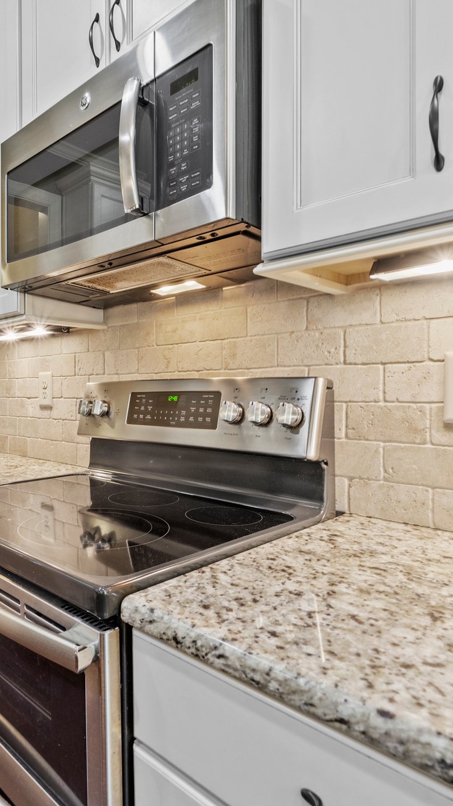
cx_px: 99
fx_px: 491
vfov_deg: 78.7
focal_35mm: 23
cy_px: 401
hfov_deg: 47.1
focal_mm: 14
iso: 200
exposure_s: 1/2
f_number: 8
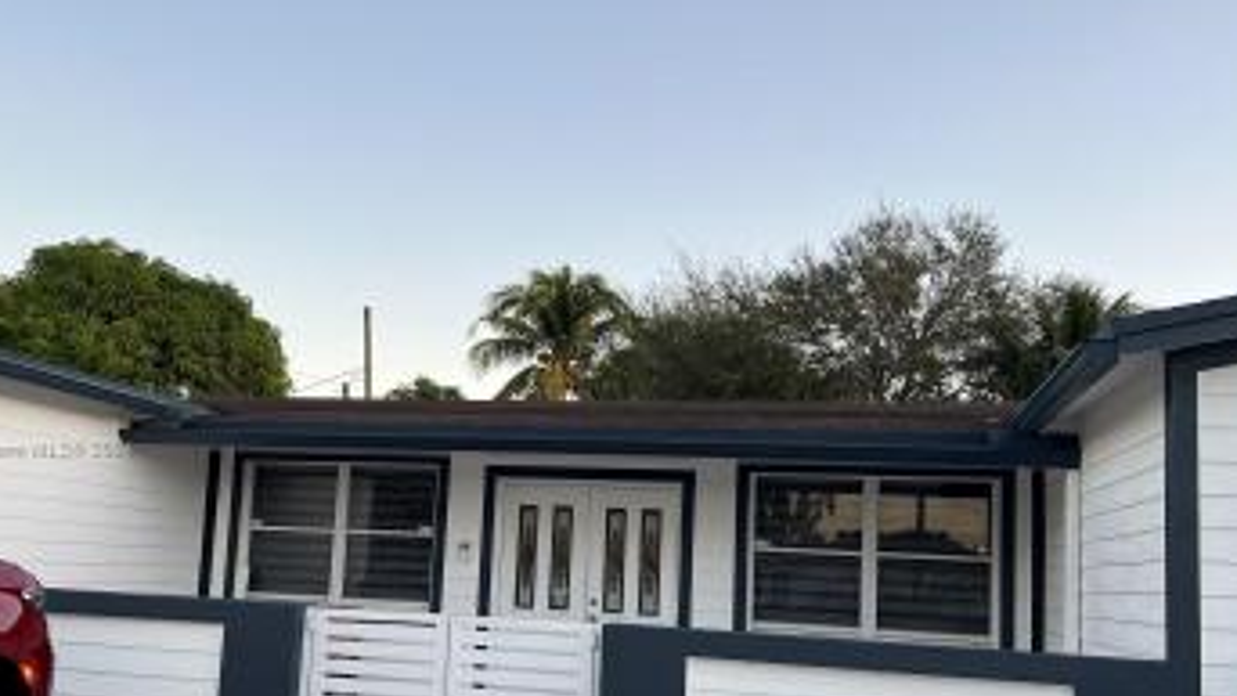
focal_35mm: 33
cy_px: 451
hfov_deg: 59.4
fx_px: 1082
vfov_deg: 35.4
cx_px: 566
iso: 50
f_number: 1.5
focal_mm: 5.7
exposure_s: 1/294
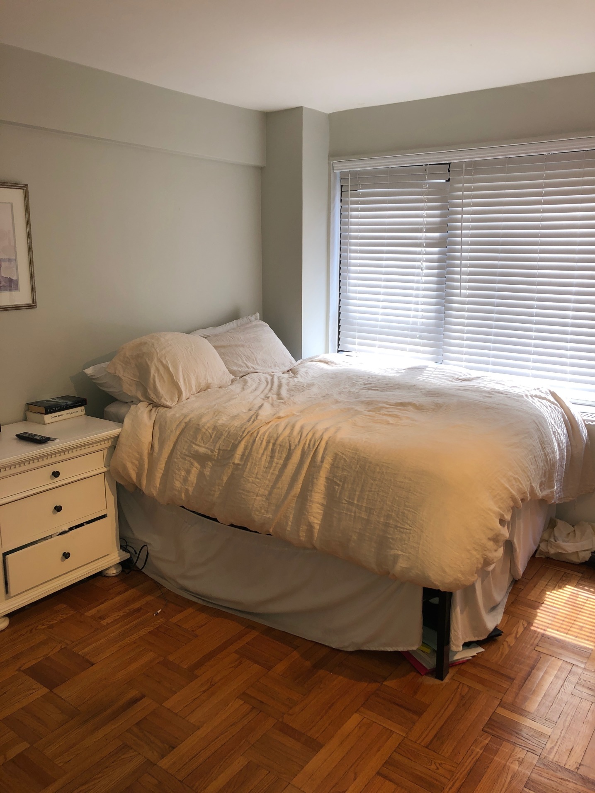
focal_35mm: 28
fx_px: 642
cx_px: 298
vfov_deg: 63.4
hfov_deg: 49.8
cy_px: 396
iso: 25
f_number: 1.8
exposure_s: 1/19
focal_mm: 3.99
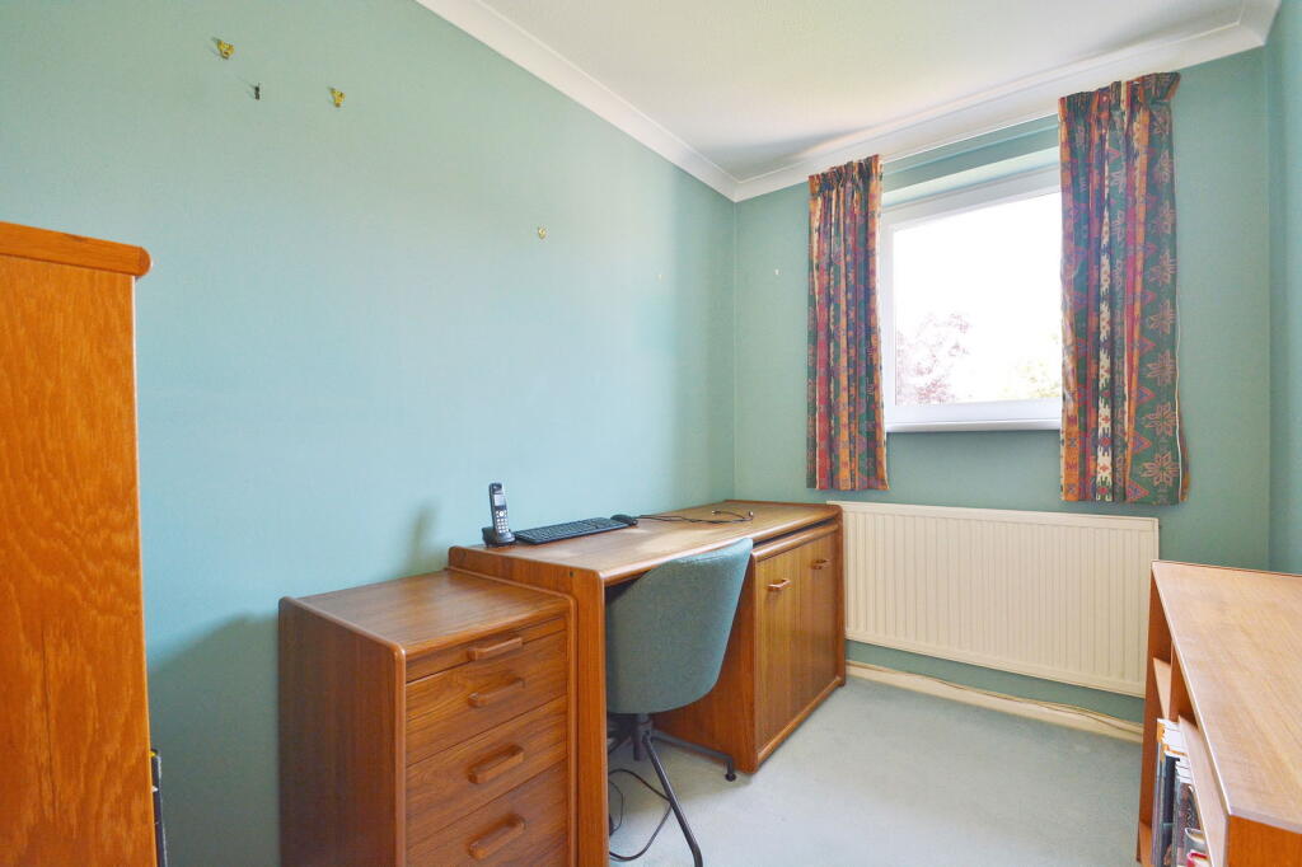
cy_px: 434
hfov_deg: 100.4
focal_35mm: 15
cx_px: 651
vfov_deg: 77.3
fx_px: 542
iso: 800
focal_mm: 10
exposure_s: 1/40
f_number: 7.1
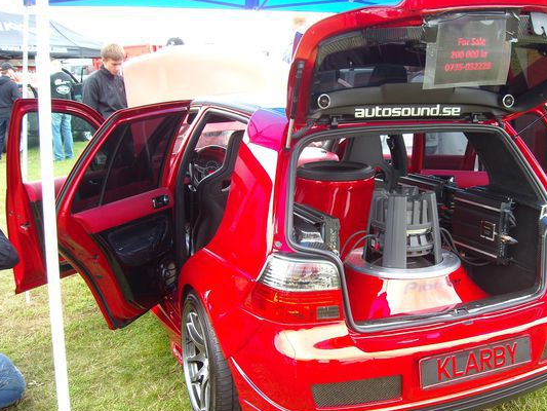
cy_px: 234
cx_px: 321
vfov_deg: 34.3
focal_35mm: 42
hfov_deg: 44.6
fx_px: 664
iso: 64
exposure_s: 1/45
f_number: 2.8
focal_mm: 5.7
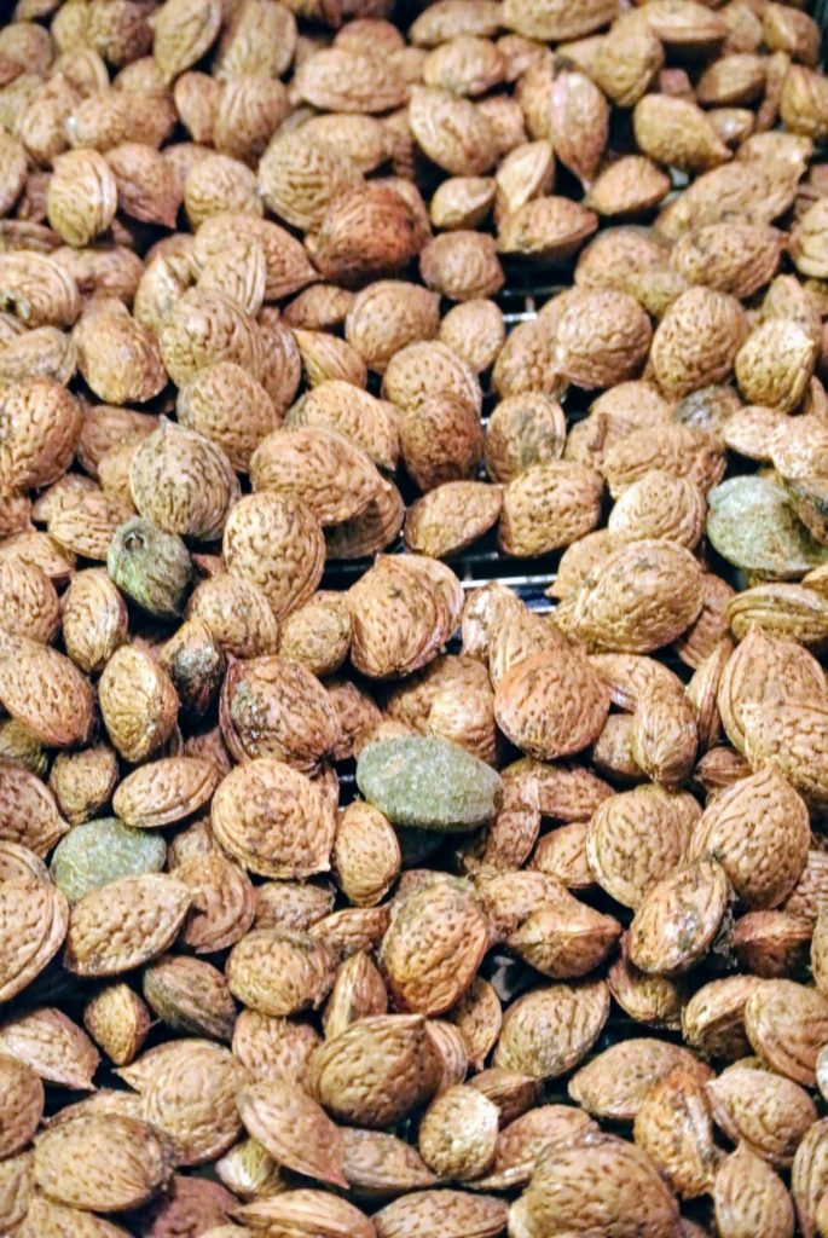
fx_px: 3235
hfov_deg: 14.6
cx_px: 414
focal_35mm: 94
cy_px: 619
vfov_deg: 21.7
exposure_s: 1/10
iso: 3200
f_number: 3.8
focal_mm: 35
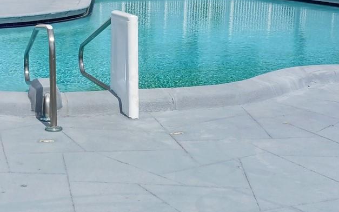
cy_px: 77
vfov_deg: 17.8
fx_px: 674
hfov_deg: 27.9
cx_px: 95
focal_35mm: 73
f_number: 1.8
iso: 20
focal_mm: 4
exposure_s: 1/703
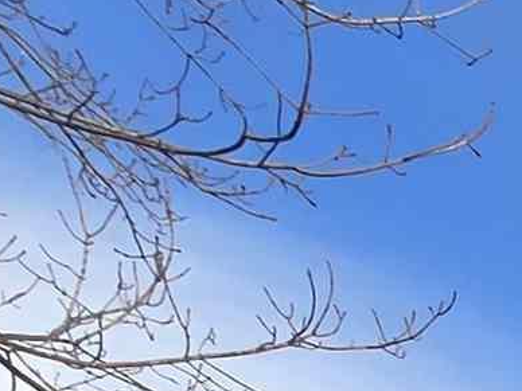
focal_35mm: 103
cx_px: 1623
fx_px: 1553
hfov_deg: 10.9
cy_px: 1306
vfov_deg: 9.6
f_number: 2.2
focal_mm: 1.7
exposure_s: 1/472
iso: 25
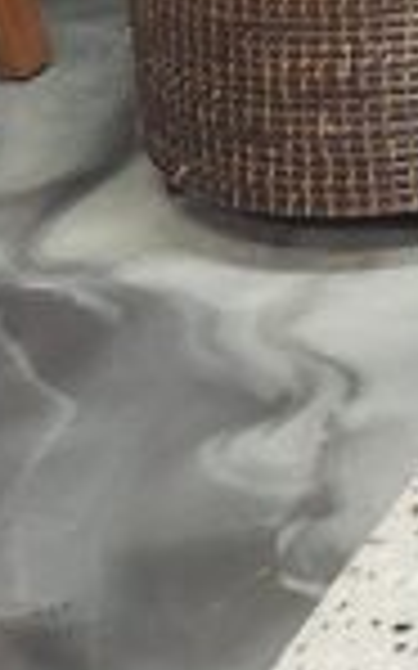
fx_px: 3065
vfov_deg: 10.8
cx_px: 1694
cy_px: -872
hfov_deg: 6.3
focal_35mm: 168
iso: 400
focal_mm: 5.4
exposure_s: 1/120
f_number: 1.8
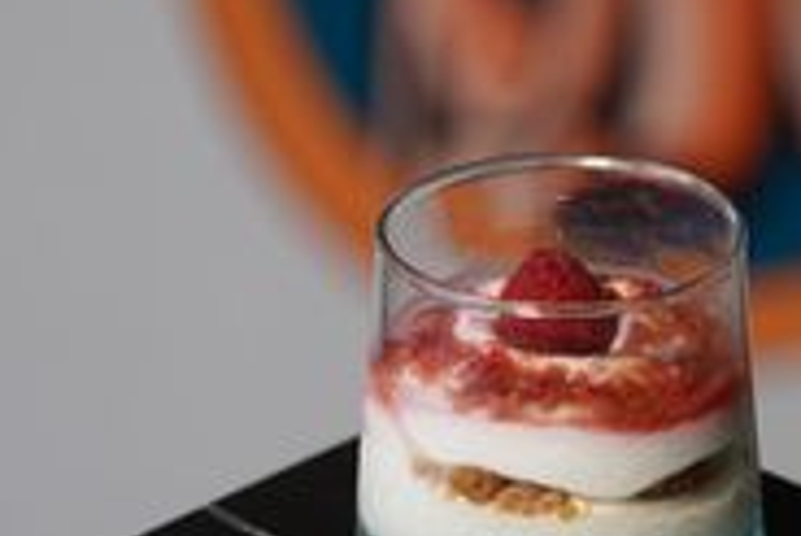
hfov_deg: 6.3
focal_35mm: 328
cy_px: 292
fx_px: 7304
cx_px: 522
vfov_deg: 4.2
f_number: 4
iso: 320
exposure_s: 1/125
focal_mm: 126
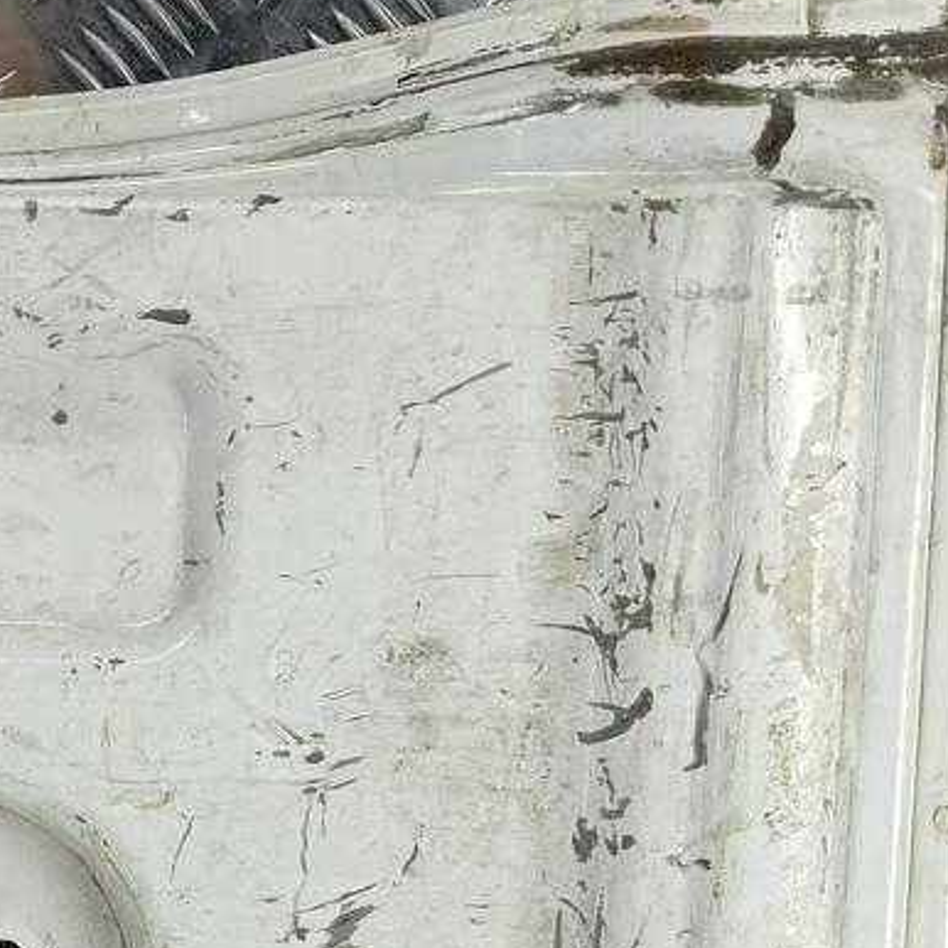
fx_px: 1673
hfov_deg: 29.0
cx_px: -59
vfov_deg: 30.5
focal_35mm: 54
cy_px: 825
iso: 133
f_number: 1.6
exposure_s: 1/100
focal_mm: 4.11
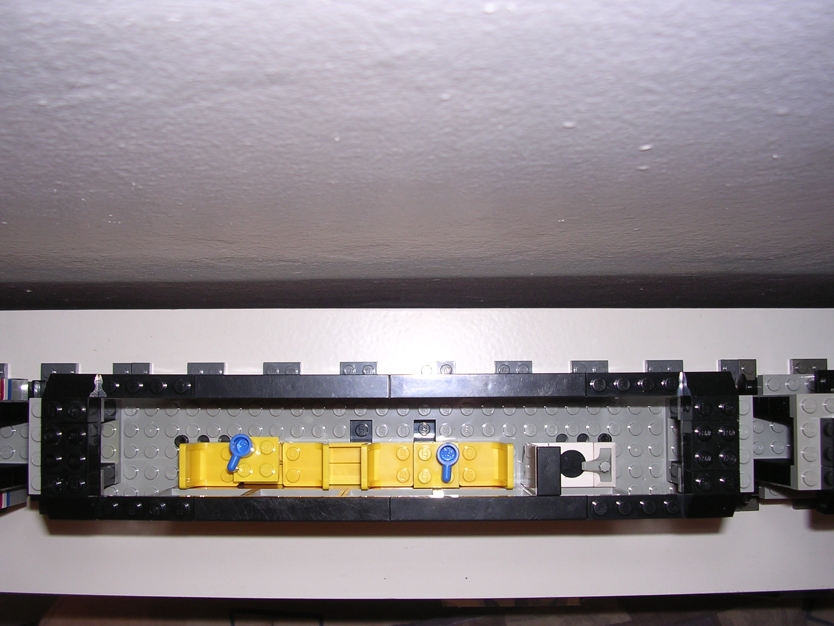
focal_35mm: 38
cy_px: 313
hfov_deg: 49.0
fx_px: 916
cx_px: 417
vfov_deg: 37.7
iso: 100
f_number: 2.8
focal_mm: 5.8
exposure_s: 1/60.1
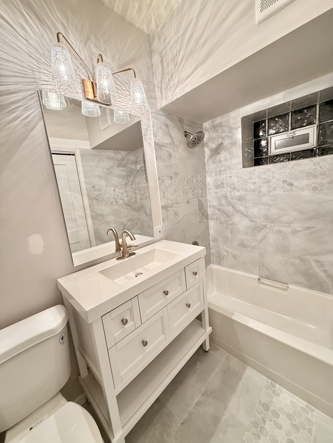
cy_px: 222
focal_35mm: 14
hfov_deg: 85.7
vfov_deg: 102.1
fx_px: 180
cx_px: 166
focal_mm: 2.22
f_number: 2.2
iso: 200
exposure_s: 1/120
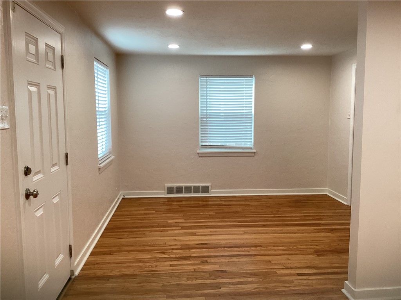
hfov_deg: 58.4
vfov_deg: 45.4
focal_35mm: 31
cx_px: 200
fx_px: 359
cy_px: 150
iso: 64
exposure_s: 1/60
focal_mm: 3.3
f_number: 2.4
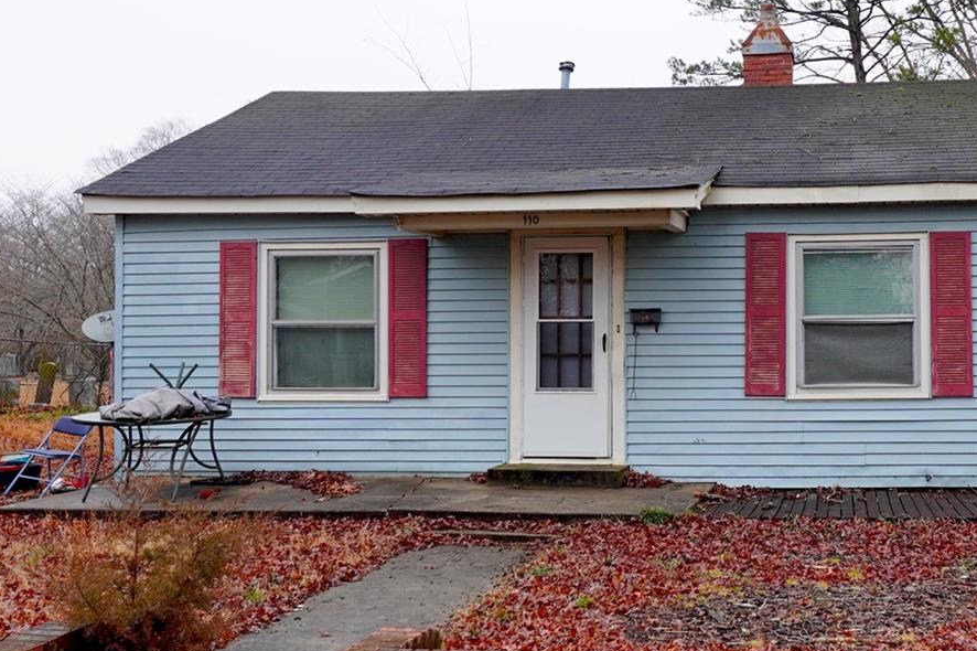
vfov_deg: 34.9
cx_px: 770
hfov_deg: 48.0
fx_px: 1035
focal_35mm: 38
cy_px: 351
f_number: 4
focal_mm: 11
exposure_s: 1/160
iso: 200
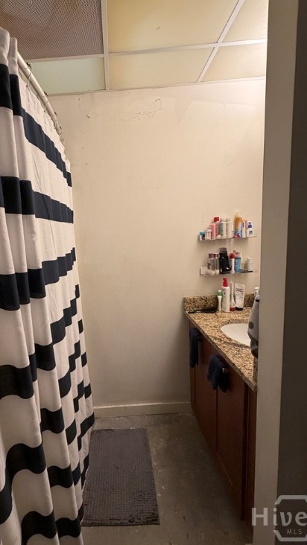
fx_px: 231
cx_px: 114
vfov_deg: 99.4
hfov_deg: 66.0
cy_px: 275
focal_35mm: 16
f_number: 2.2
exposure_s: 1/120
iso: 250
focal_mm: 2.22
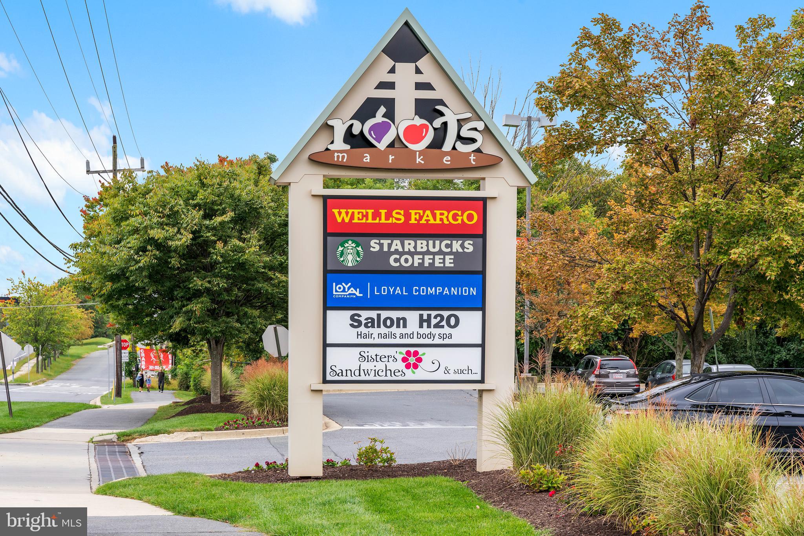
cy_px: 268
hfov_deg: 27.0
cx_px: 402
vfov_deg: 18.2
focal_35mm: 75
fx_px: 1675
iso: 250
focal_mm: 75
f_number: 10
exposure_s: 1/200
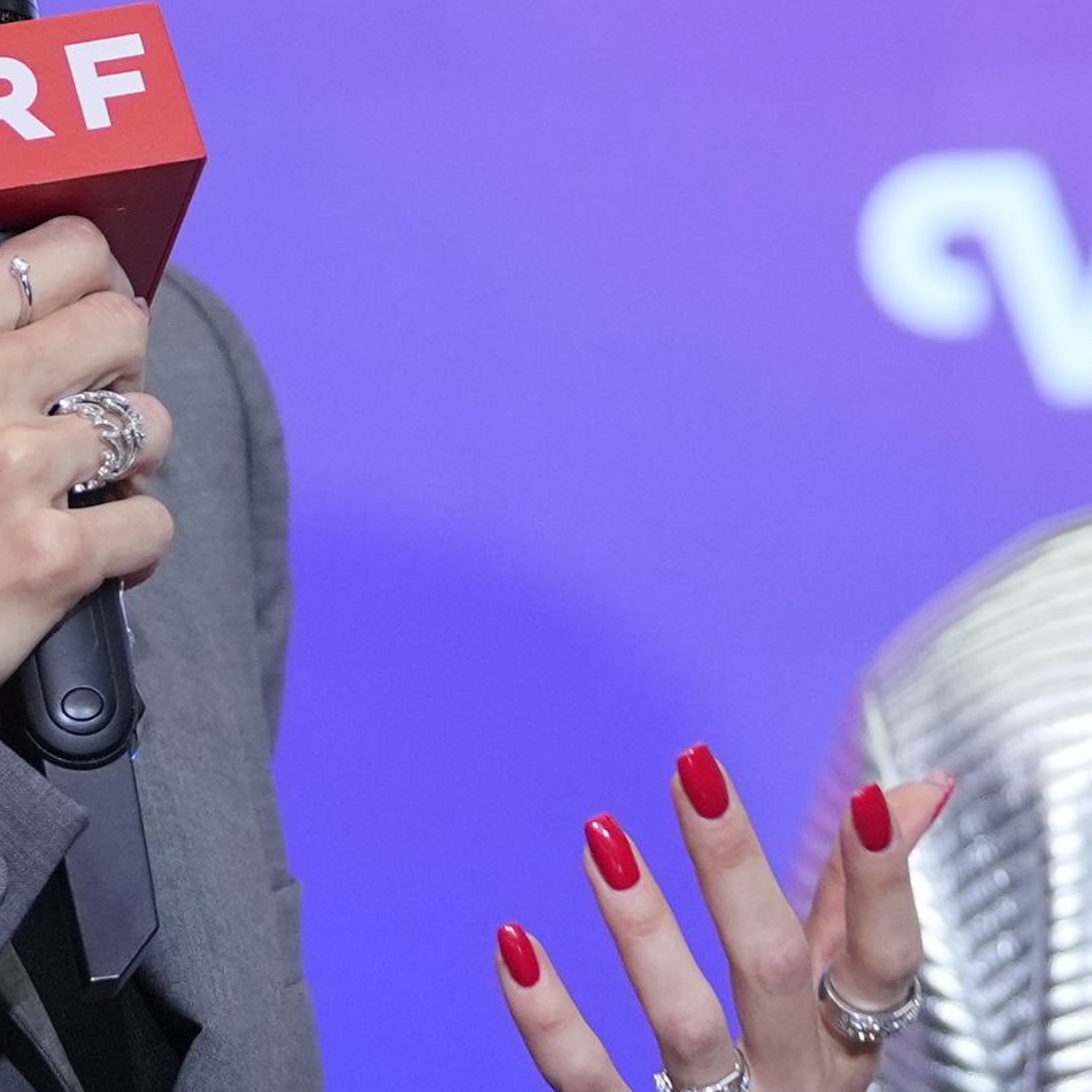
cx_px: 699
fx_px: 18773
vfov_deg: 3.3
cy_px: 383
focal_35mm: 526
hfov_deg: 3.3
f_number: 2.8
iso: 1600
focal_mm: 126
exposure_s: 1/160
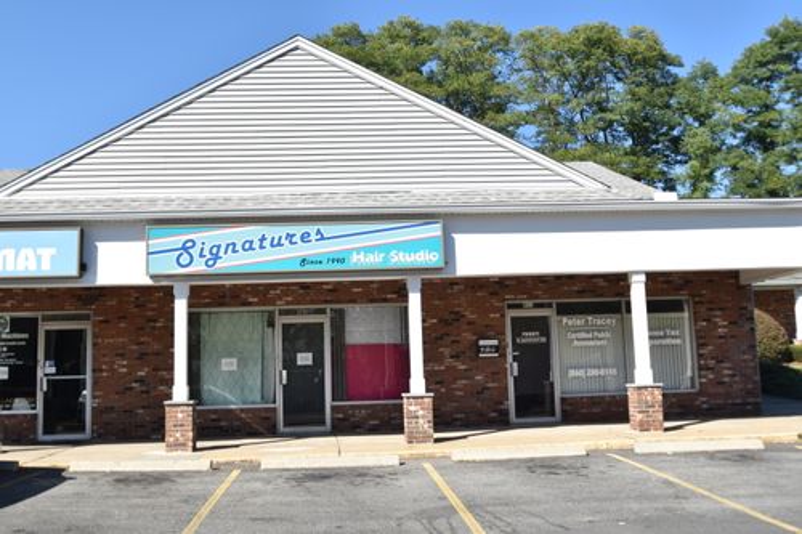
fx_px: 802
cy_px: 267
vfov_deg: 36.8
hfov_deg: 53.1
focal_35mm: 36
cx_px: 401
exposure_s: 1/320
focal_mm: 24
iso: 200
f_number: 9
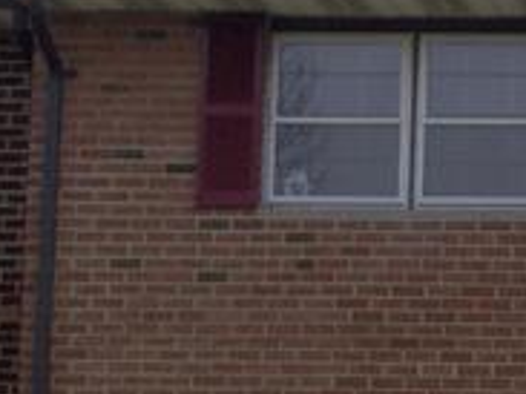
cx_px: 813
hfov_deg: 8.9
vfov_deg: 6.8
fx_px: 3295
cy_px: 328
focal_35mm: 217
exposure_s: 1/379
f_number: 5.6
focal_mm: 10.19
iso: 100
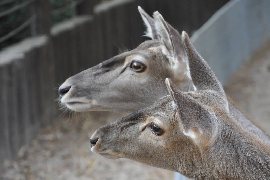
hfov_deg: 8.7
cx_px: 190
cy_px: 127
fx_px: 1776
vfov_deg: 5.8
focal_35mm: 237
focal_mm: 105
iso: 800
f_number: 5.6
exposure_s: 1/160
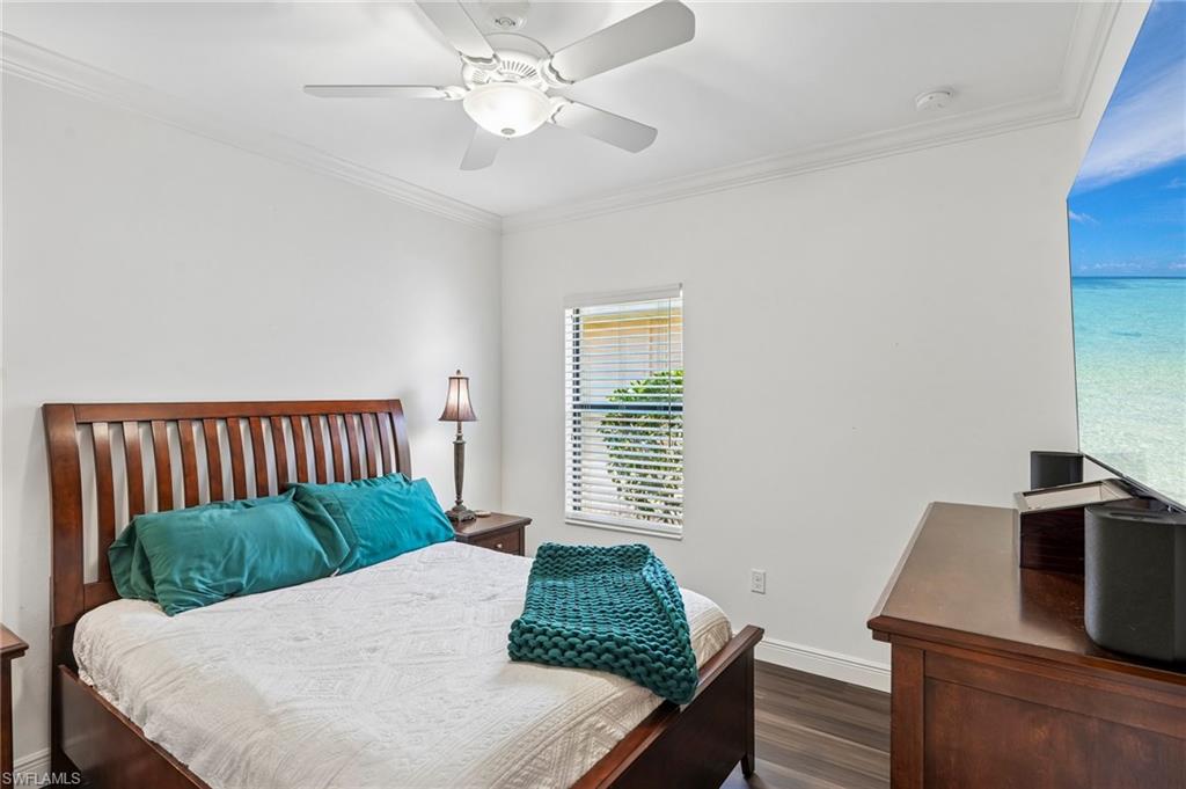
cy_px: 394
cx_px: 593
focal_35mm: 18
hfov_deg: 90.0
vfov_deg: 67.3
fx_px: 593
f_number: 8
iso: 400
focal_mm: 18
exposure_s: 1/10
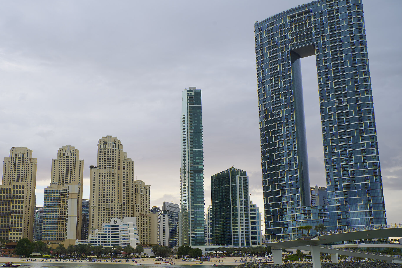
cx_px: 141
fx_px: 480
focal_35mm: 43
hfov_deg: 44.9
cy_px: 142
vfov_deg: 31.2
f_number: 9
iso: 100
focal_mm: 33
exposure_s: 1/160
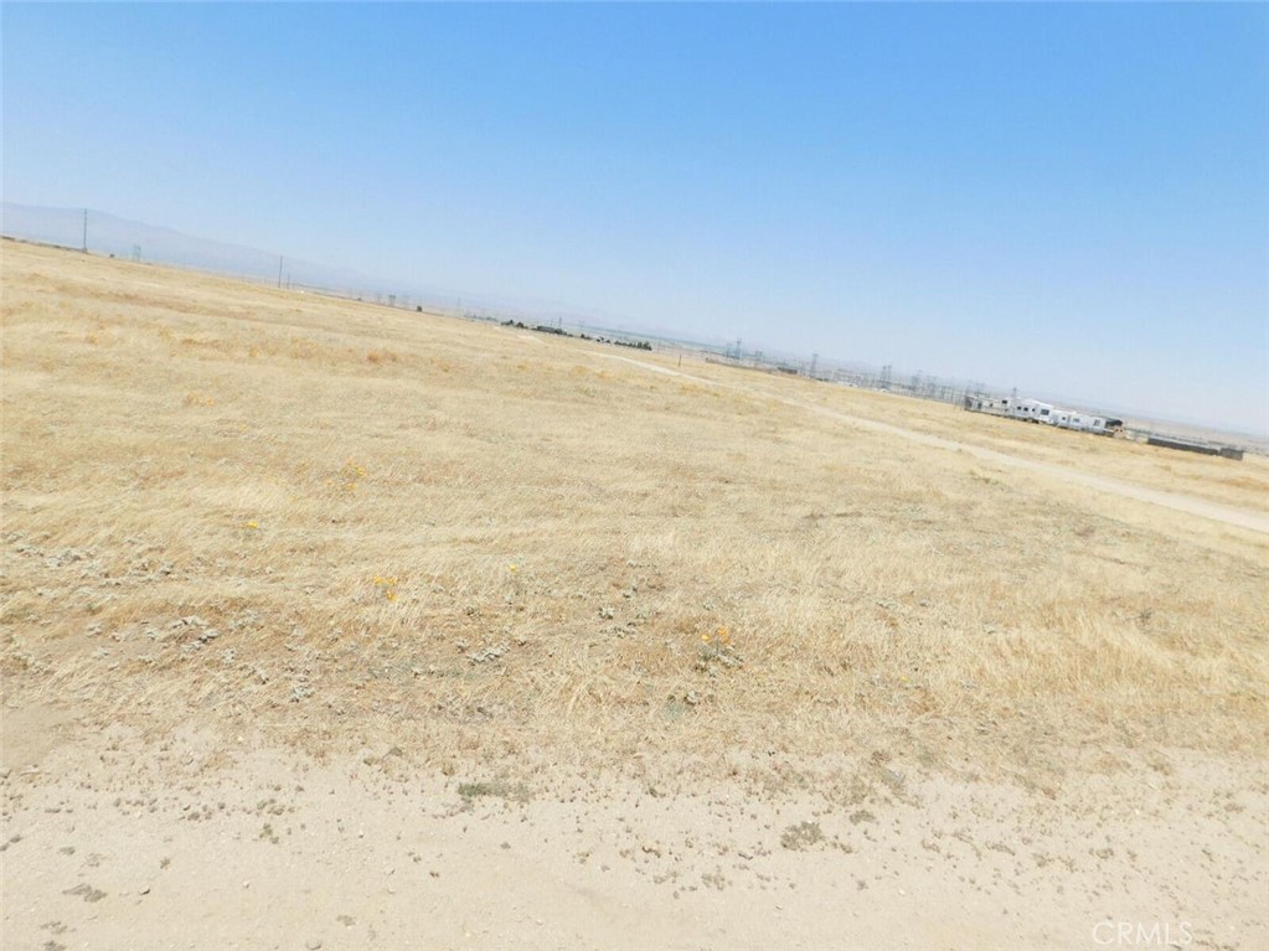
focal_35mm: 23
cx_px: 634
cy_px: 476
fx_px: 843
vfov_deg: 58.9
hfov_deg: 73.9
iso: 125
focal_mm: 4
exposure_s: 1/500
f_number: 6
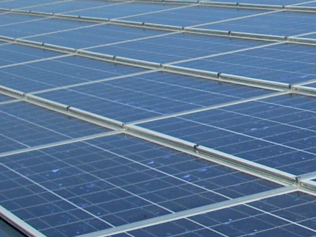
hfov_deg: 13.0
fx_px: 1296
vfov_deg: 10.3
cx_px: 498
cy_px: -21
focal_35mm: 142
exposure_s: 1/1414
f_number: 2.8
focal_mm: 6.2
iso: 64
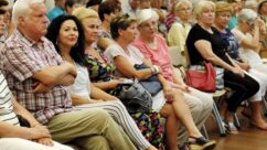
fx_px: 856
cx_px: 79
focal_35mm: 121
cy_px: 44
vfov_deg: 10.0
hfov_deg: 17.7
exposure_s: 1/60
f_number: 4
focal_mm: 70
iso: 2000
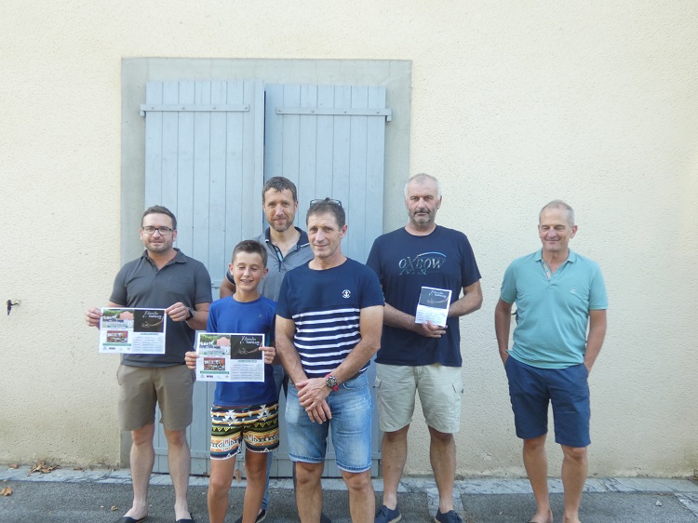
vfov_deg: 42.9
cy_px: 262
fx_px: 665
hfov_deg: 55.4
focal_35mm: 33
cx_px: 349
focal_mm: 6
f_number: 3.4
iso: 160
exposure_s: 1/80
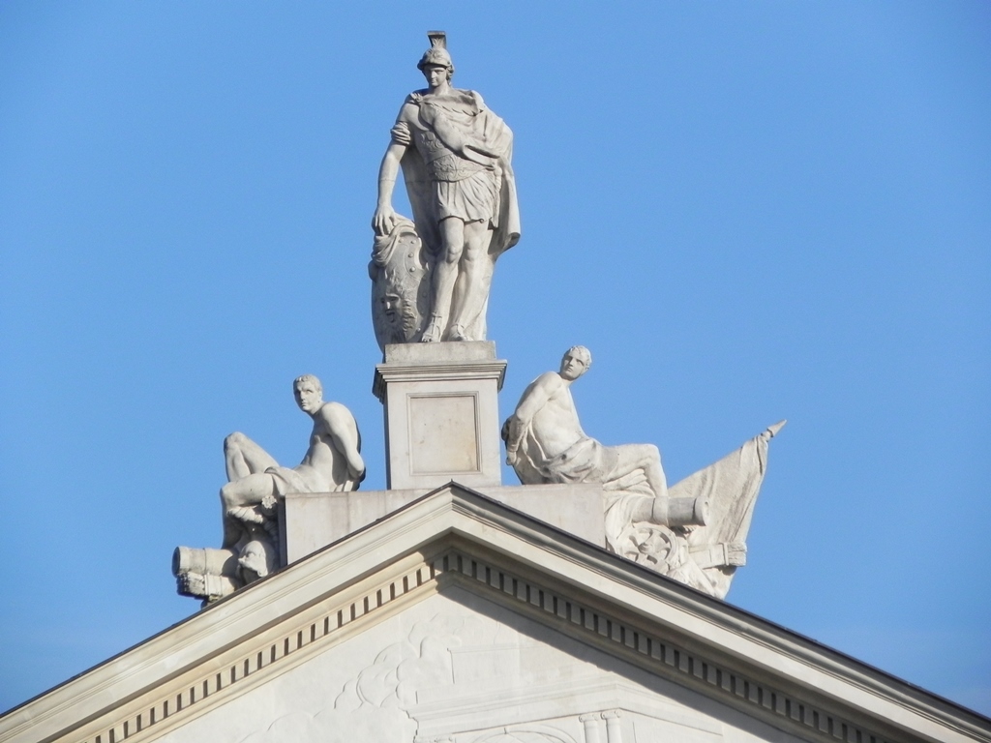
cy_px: 372
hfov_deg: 4.7
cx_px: 496
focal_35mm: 425
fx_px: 12167
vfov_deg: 3.5
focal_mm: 75.7
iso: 160
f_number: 7.1
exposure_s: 1/566
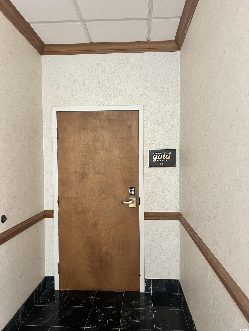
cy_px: 166
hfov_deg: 53.1
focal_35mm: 26
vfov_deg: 67.3
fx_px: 249
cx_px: 124
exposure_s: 1/40
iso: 400
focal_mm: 5.7
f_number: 1.5
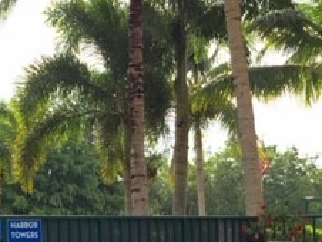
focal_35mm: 82
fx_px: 764
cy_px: 242
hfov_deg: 23.8
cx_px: 180
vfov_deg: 17.6
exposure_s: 1/1014
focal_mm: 4.15
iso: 32
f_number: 2.2
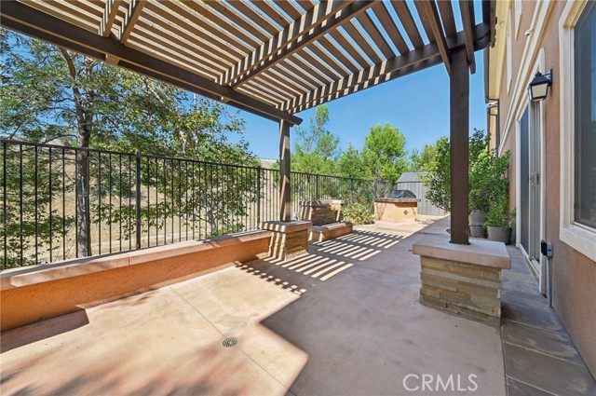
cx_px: 298
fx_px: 198
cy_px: 198
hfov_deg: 112.7
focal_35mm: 12
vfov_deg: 89.8
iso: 250
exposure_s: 1/13
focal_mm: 12
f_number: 22
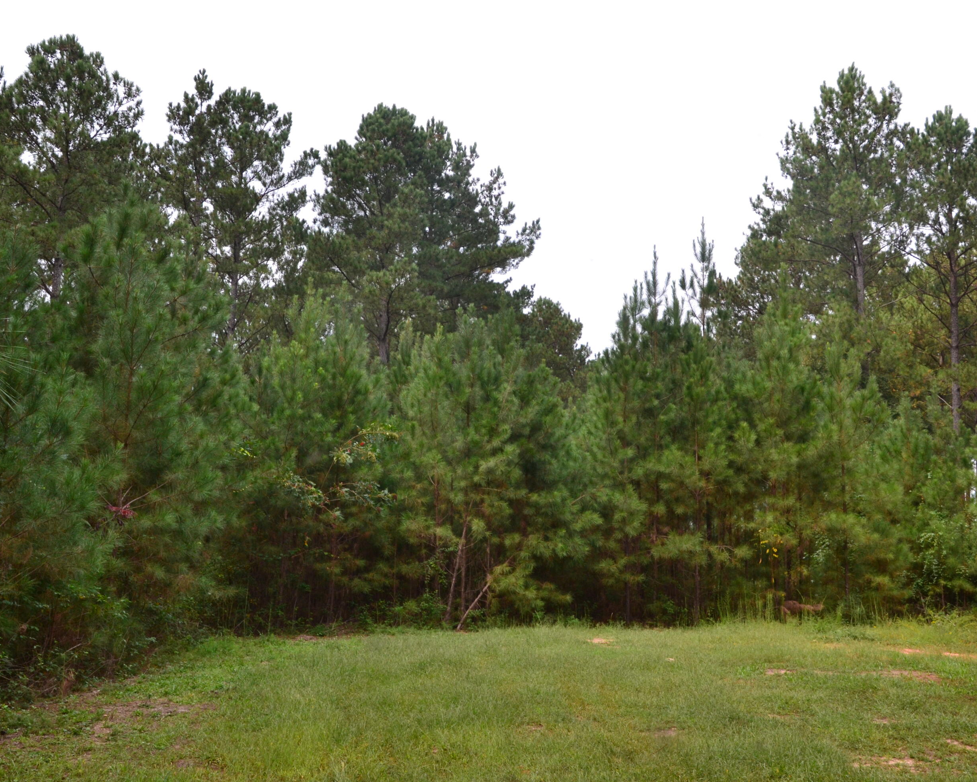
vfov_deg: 37.7
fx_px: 1144
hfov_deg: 46.2
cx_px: 492
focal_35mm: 40
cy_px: 387
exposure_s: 1/200
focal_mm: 23
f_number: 10
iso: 400
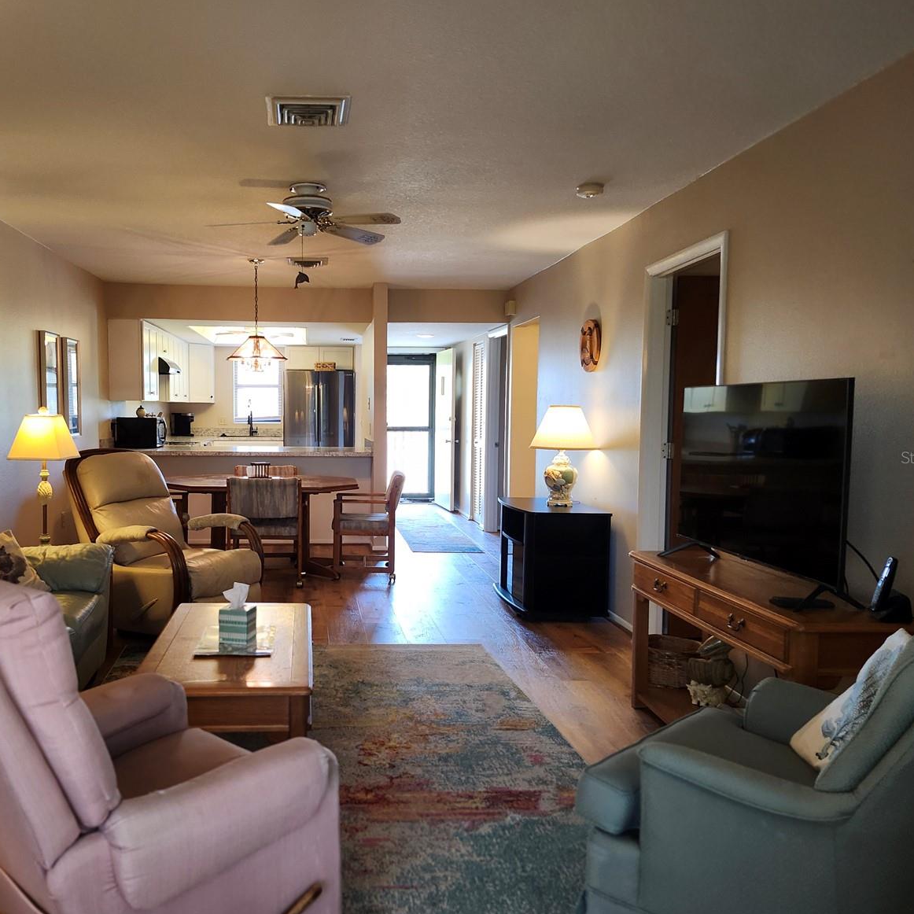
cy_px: 457
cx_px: 346
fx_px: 836
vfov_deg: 57.3
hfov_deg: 56.7
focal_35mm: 28
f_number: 1.8
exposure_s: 1/120
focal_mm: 5.54
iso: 320
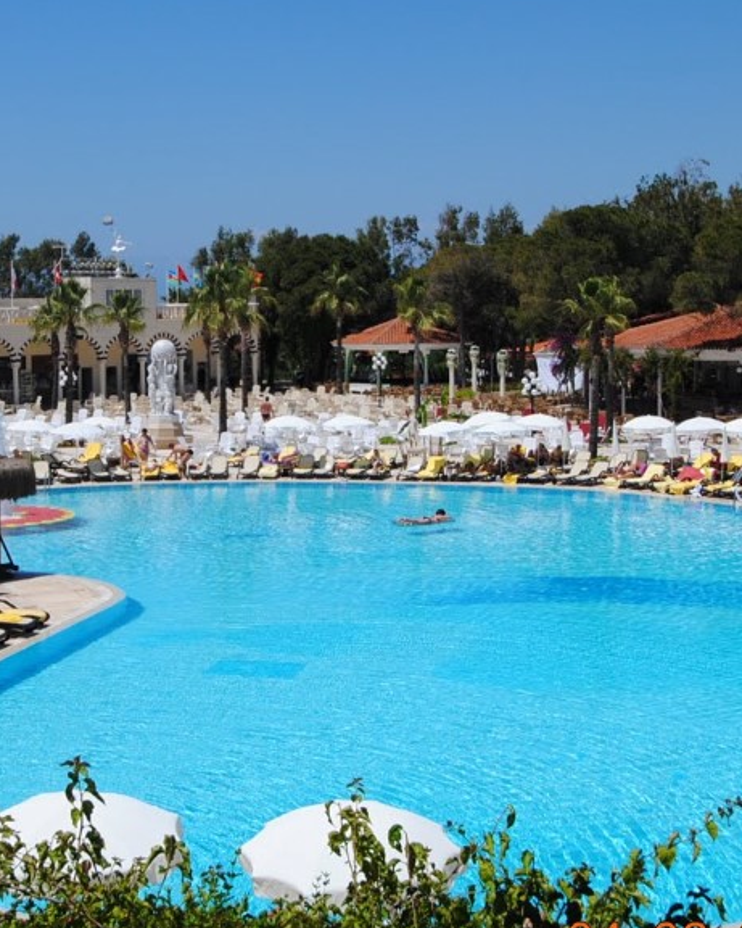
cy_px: 417
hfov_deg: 25.8
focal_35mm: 59
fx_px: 1617
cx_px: 276
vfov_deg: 32.0
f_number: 10
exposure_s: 1/400
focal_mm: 21
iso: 100
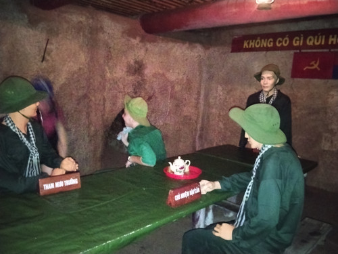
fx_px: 283
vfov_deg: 48.2
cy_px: 127
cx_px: 169
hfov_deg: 61.7
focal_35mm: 29
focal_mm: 4.22
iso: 8000
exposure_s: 1/8
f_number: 1.8
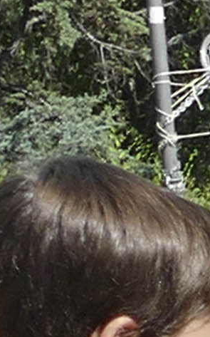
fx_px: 3247
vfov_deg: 5.8
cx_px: 1681
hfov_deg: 3.0
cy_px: 603
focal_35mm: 354
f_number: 3.5
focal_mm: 11.1
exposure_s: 1/1600
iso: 125
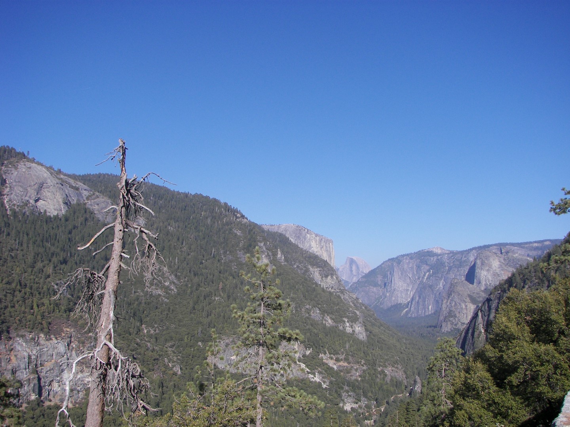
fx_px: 593
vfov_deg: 39.7
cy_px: 214
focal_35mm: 36
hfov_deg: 51.4
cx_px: 285
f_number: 4
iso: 64
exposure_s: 1/800
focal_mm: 6
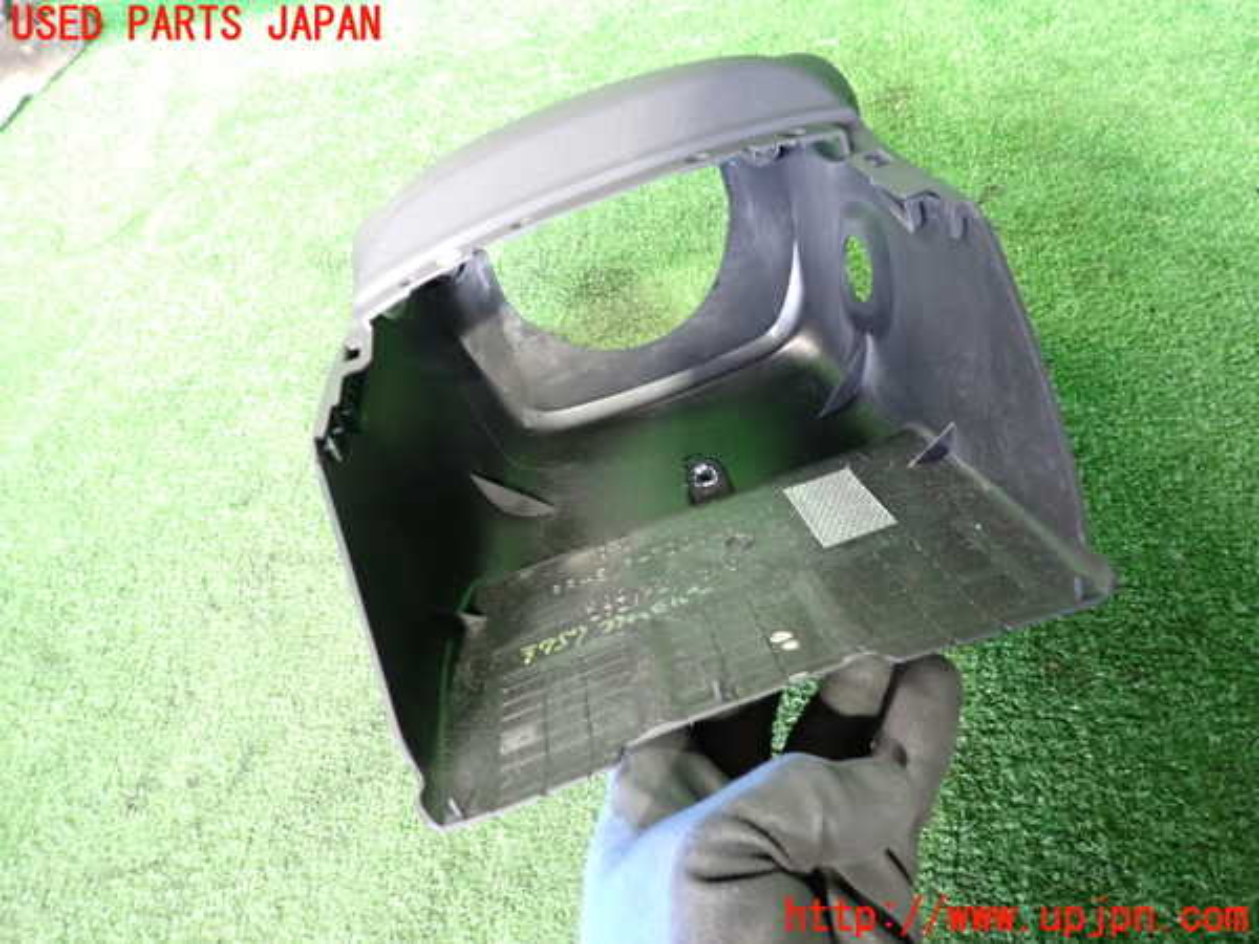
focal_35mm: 25
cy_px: 472
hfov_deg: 69.4
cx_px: 630
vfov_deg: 54.9
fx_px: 909
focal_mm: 4.5
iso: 800
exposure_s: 1/20
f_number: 2
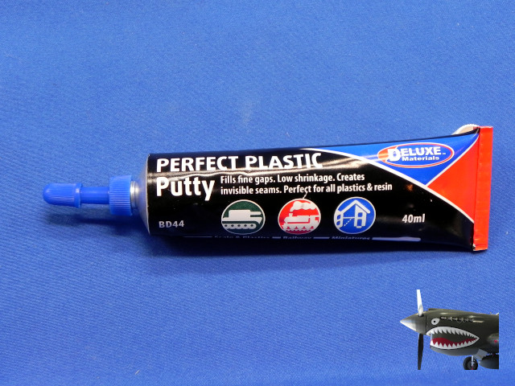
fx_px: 774
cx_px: 258
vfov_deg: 28.0
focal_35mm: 52
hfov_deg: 36.8
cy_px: 193
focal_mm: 9.2
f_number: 3.5
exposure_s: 1/53.2
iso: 160
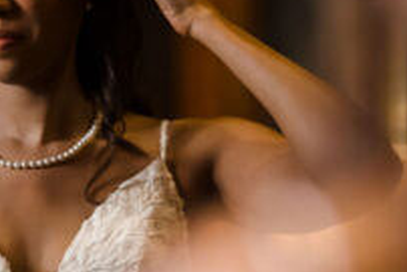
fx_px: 2093
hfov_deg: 11.1
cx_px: 167
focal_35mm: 185
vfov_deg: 7.4
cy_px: 55
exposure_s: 1/250
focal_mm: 85
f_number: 1.2
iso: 320
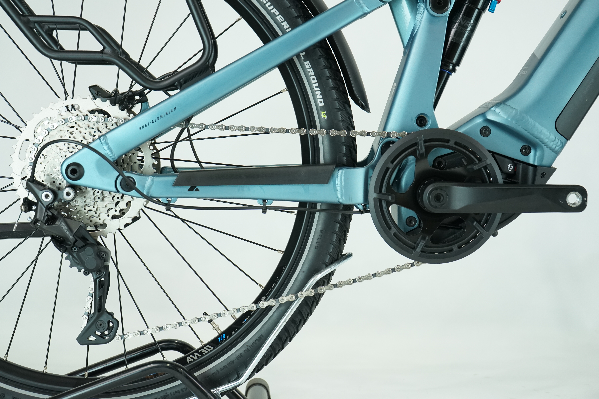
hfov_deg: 32.9
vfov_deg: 22.3
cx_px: 300
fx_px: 1015
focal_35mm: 61
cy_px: 200
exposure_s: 1/200
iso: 1600
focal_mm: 61
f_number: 5.6
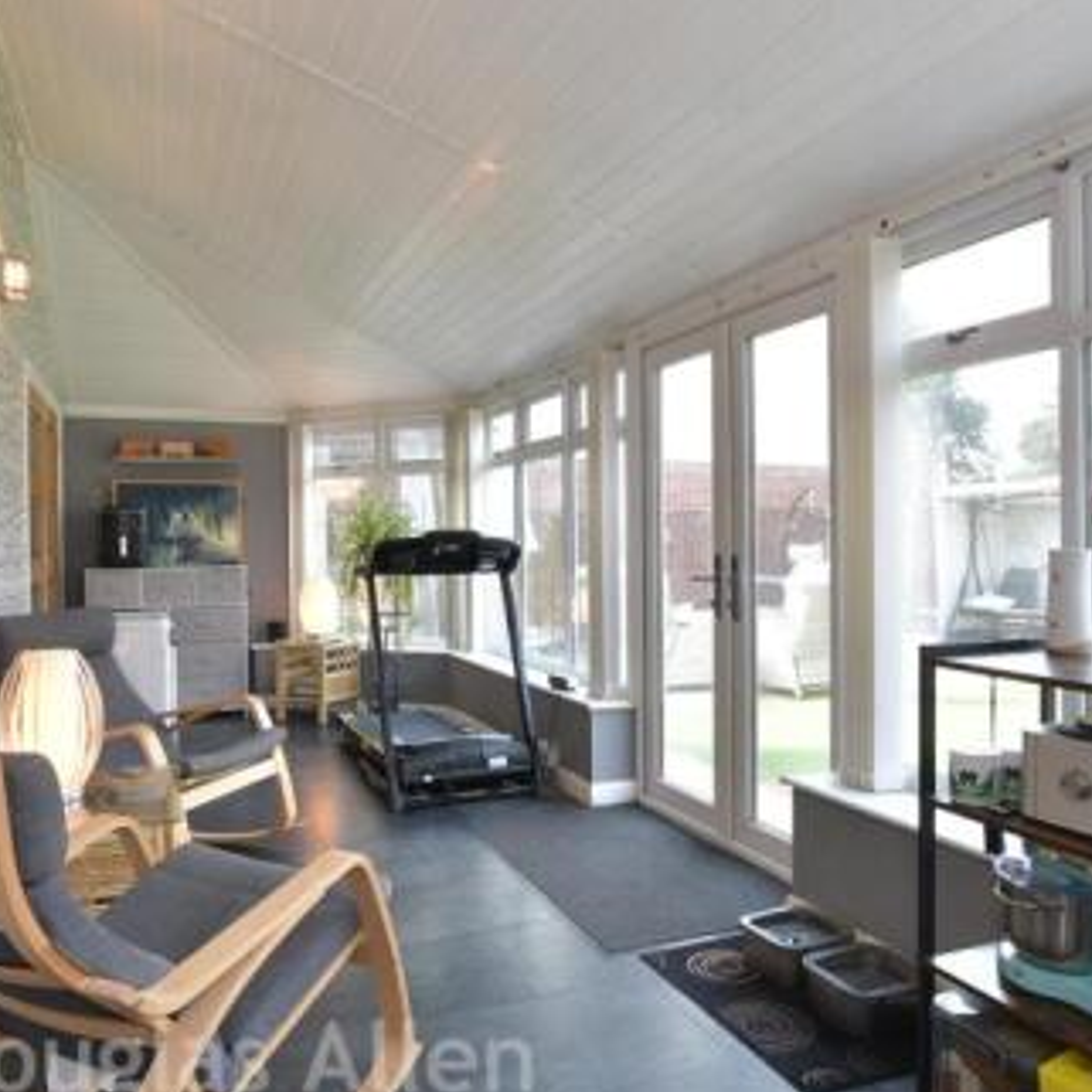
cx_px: 546
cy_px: 549
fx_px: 928
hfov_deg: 60.9
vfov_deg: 60.9
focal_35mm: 26
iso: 100
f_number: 8
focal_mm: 10
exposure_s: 1/5
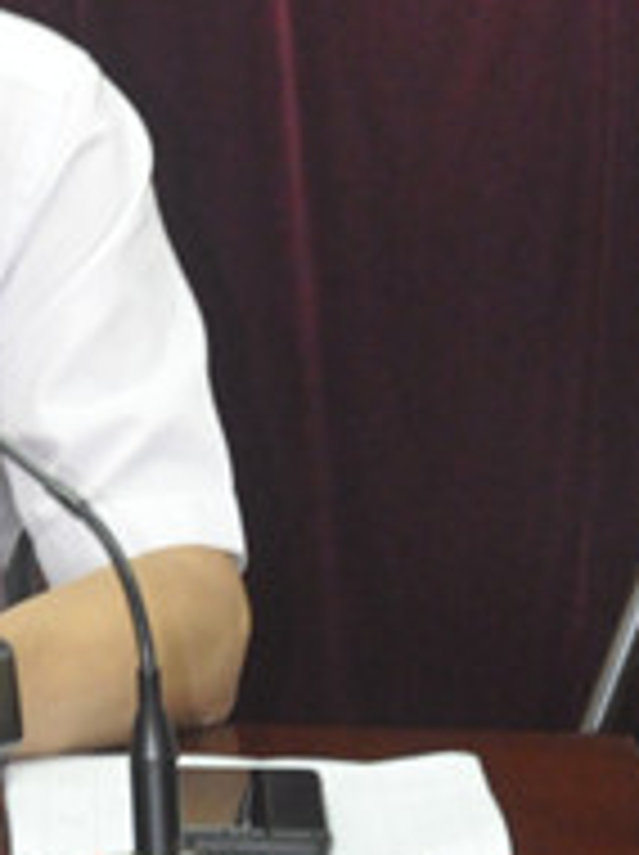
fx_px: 6759
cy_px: -594
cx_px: -328
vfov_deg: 7.1
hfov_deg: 5.4
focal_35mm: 274
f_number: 5.6
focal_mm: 48
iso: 2500
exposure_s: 1/100
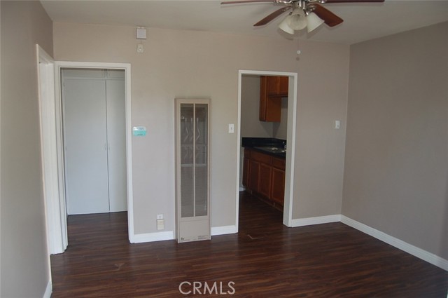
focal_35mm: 27
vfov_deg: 47.8
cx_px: 224
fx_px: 336
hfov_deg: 67.4
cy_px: 149
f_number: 3.5
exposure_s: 1/60
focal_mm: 18
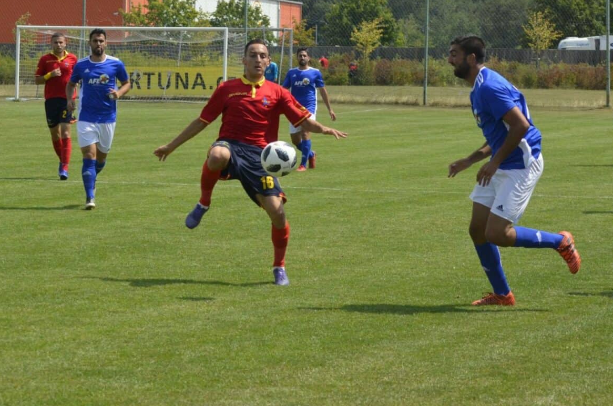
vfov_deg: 9.4
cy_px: 98
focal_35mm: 145
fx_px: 2462
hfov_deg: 14.2
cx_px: 402
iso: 400
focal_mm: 55
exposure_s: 1/1600
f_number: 6.3
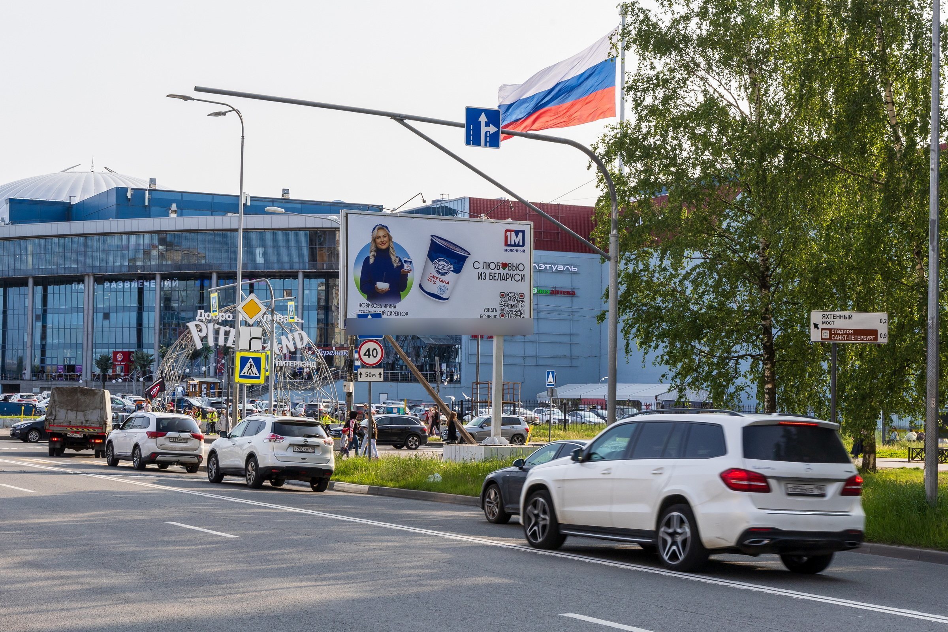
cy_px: 316
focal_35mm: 125
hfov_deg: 16.4
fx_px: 3291
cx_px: 474
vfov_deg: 11.0
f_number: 14
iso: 200
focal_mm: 50
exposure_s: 1/125
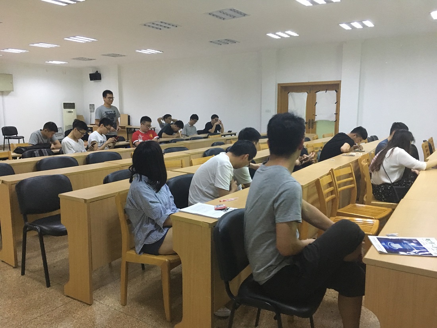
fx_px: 366
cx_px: 218
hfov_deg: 61.7
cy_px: 164
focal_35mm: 29
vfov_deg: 48.2
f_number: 2.2
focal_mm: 4.15
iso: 250
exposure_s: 1/17
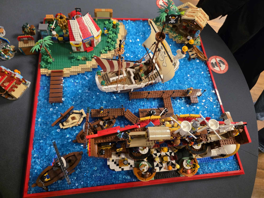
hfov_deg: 73.9
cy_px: 99
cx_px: 132
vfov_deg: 58.9
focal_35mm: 23
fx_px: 175
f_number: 1.7
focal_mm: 6.3
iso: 1000
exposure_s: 1/120
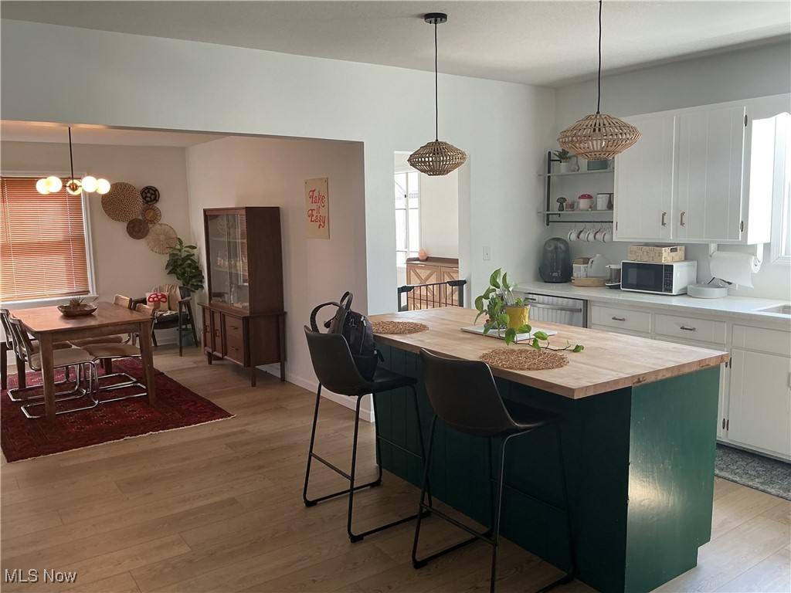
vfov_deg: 48.2
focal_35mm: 29
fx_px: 663
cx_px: 396
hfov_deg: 61.7
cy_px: 296
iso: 50
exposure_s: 1/60
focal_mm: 3
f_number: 1.8
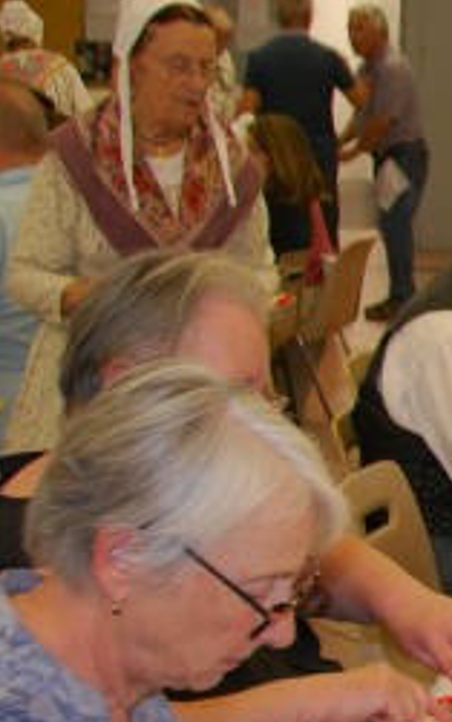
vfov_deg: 20.9
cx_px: 1006
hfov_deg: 11.5
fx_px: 1930
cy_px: 587
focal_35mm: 98
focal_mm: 18
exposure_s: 1/60
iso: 400
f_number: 4
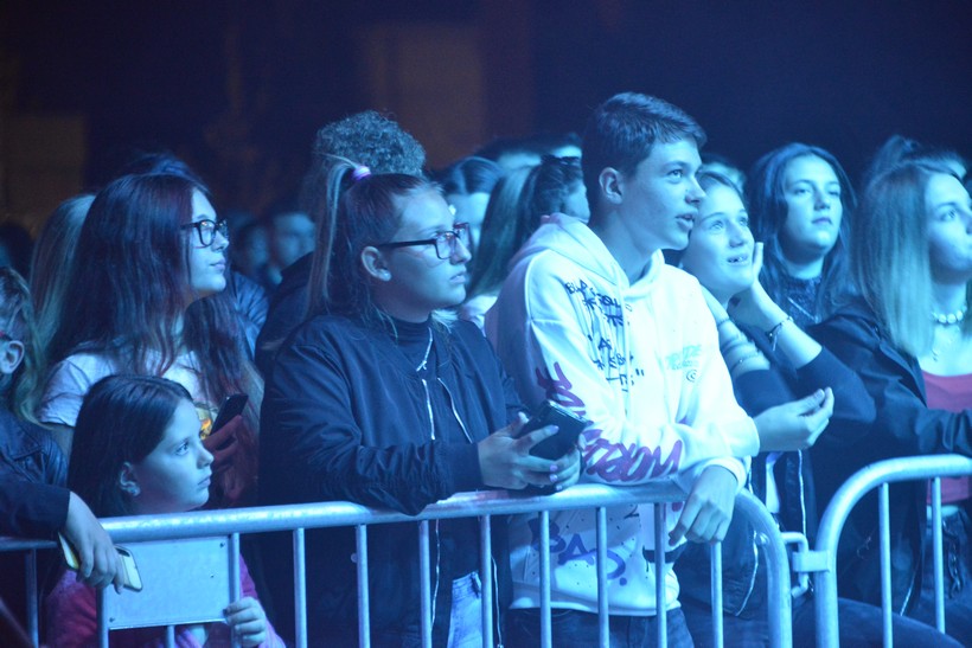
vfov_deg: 6.9
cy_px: 324
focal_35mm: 200
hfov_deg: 10.3
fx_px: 5401
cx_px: 486
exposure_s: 1/30
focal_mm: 200
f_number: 5.6
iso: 6400
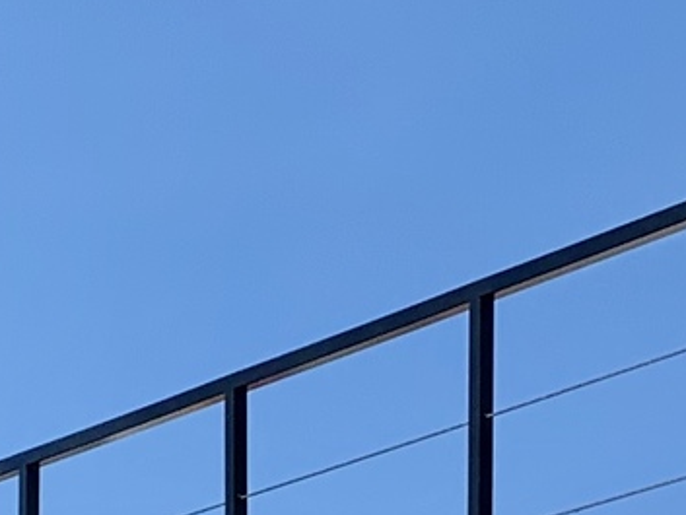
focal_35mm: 184
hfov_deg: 10.7
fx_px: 3648
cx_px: 492
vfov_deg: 7.6
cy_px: 1128
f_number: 1.8
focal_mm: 4.25
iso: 25
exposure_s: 1/2208
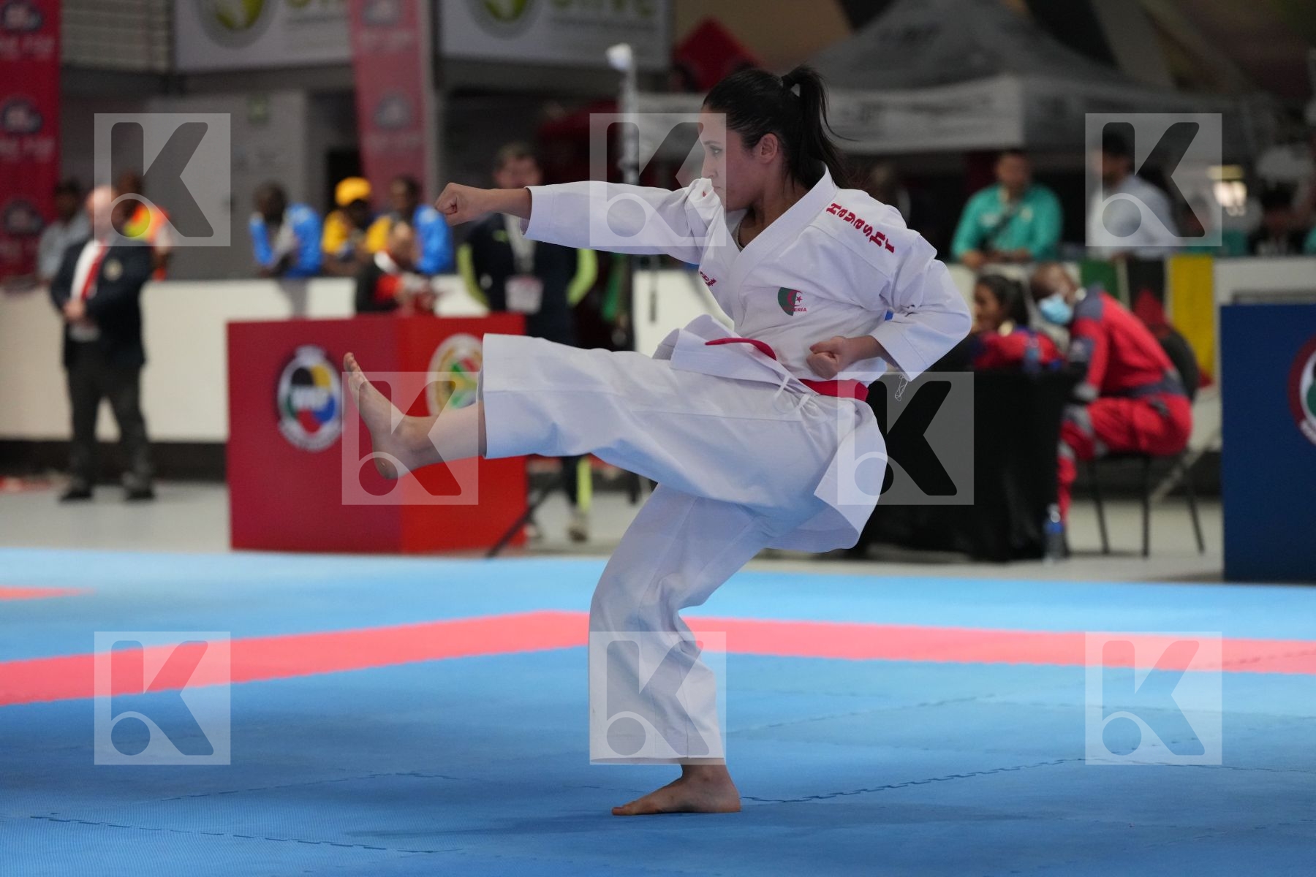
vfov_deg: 12.2
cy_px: 438
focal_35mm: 112
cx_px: 658
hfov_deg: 18.3
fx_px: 4094
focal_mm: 112
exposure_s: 1/500
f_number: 2.8
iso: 6400
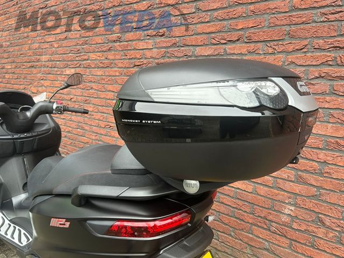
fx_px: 258
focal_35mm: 26
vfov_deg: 53.1
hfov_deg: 67.3
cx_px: 172
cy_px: 129
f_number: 1.5
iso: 160
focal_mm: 5.7
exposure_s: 1/60
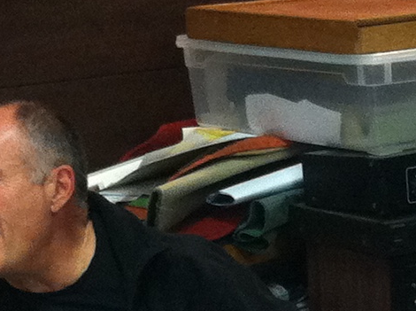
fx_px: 2316
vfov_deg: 7.5
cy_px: 530
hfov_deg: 10.2
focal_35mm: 193
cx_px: 336
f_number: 2.8
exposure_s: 1/15
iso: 200
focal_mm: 3.85
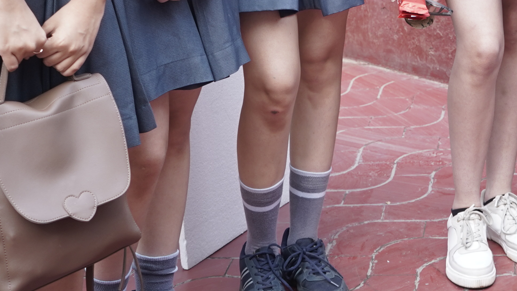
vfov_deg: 11.4
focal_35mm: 101
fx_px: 1385
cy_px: -167
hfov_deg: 20.8
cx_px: 437
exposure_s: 1/200
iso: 400
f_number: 4.5
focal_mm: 31
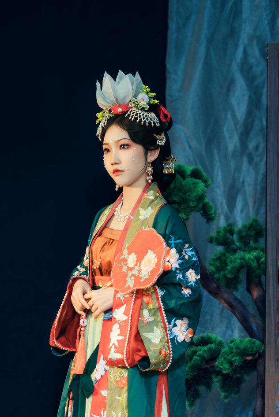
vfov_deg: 21.3
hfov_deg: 14.3
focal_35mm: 95
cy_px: 309
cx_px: 40
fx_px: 1103
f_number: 2.2
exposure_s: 1/125
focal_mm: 50
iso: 200
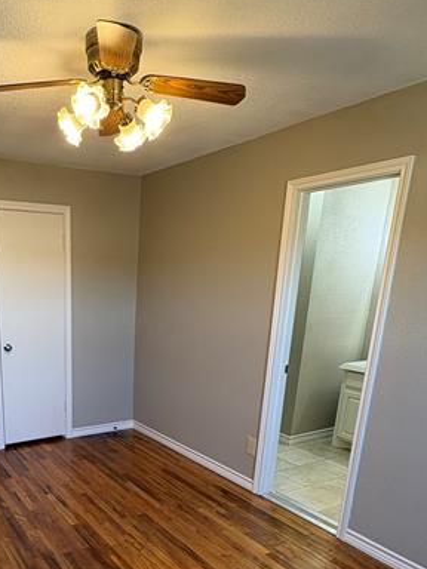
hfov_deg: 47.6
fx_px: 461
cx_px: 99
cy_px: 406
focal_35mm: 28
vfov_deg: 60.9
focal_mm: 2.22
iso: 160
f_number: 2.2
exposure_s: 1/60
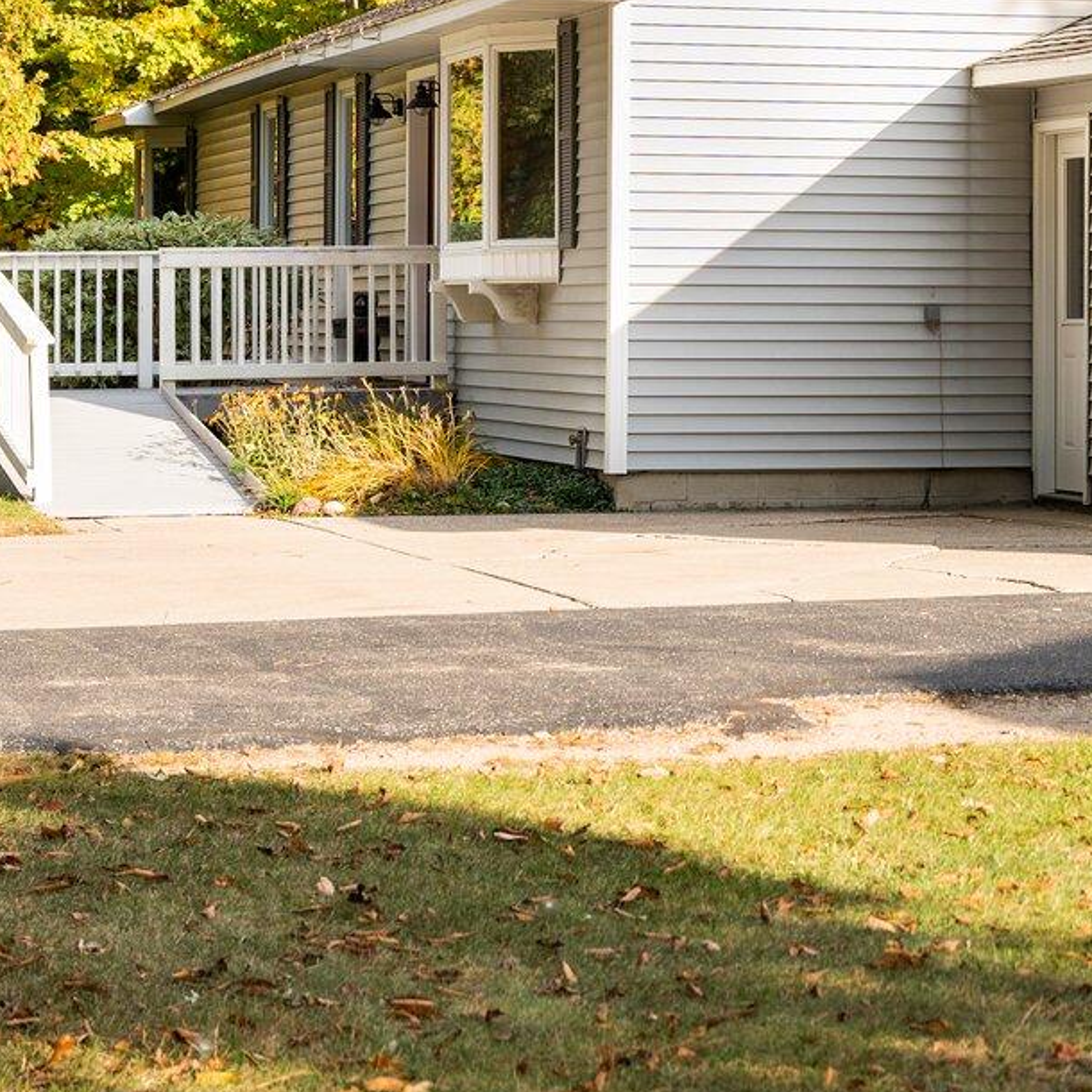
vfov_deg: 14.5
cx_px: 997
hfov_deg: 14.5
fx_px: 4257
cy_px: 205
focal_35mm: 119
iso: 200
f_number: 4.5
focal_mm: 41.8
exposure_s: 1/400
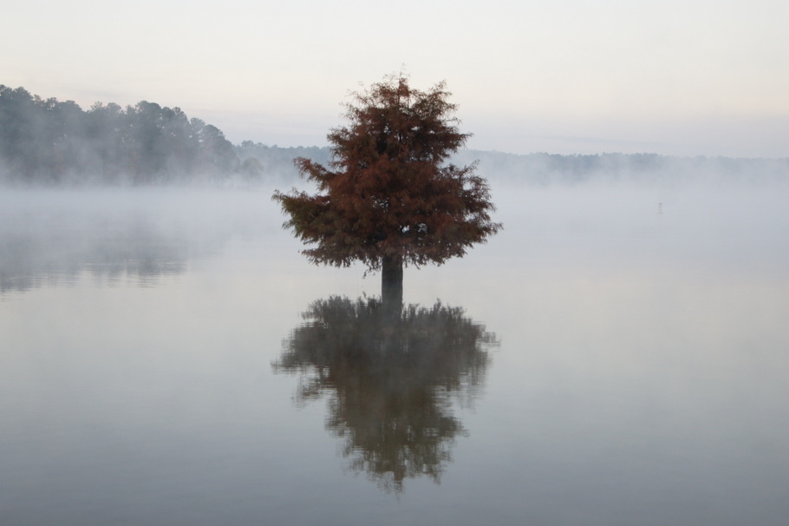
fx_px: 1314
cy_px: 263
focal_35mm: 60
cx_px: 394
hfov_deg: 33.4
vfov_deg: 22.6
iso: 250
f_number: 5
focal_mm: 40
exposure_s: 1/60
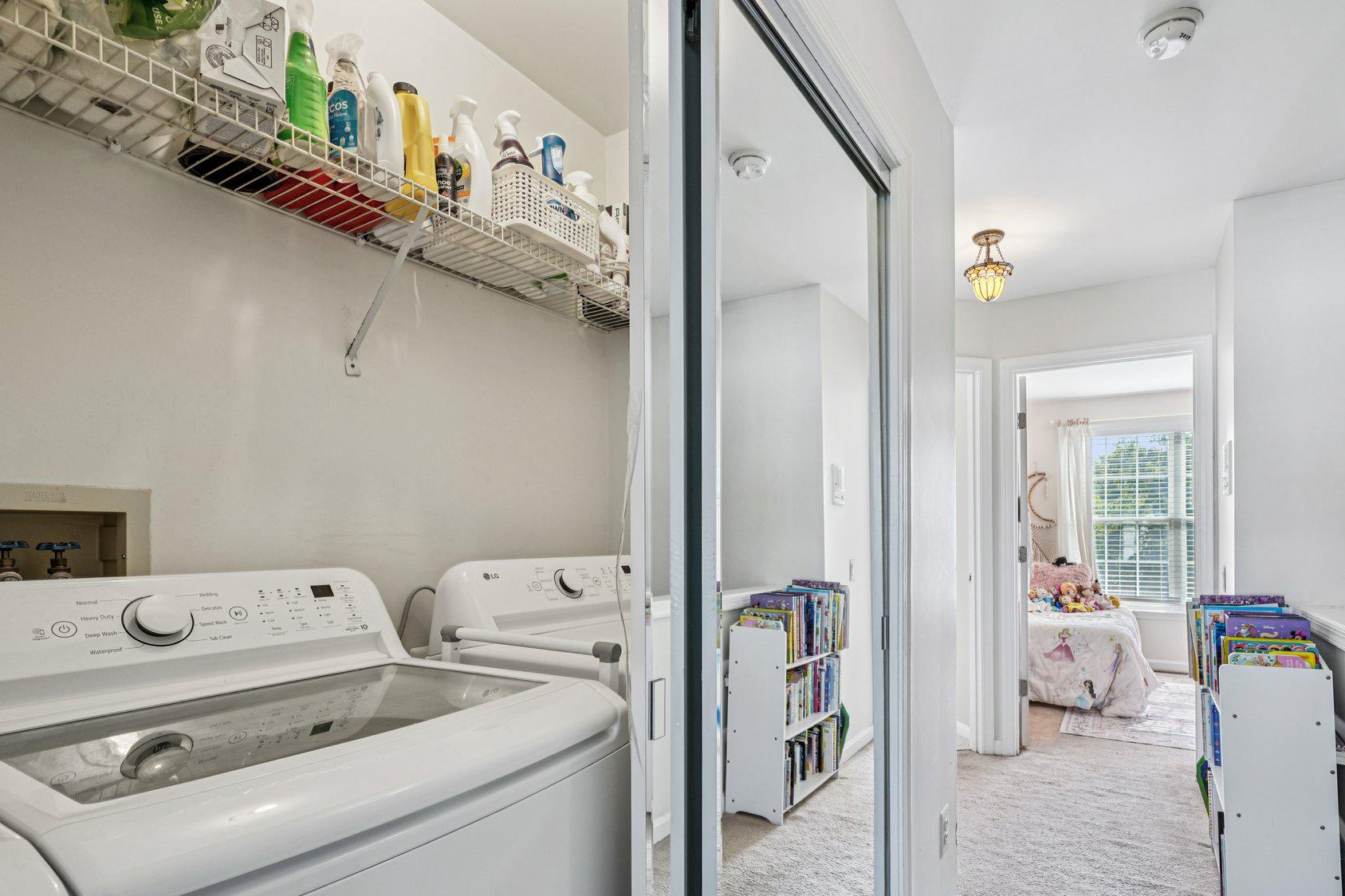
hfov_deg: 93.0
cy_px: 533
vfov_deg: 69.8
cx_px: 741
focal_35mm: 17
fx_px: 635
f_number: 8
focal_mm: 14
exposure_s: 1/25
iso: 400
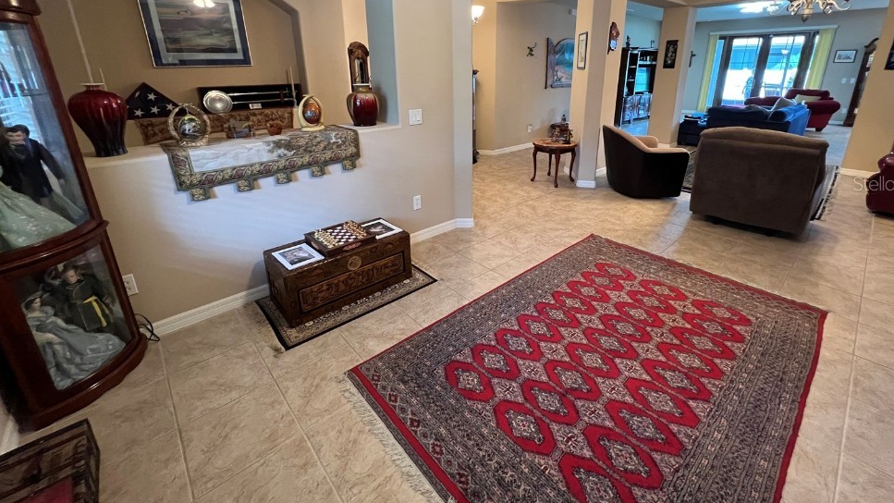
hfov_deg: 102.9
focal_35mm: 15
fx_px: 356
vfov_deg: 69.2
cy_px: 183
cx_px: 467
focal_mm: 1.57
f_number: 1.8
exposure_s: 1/60
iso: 640
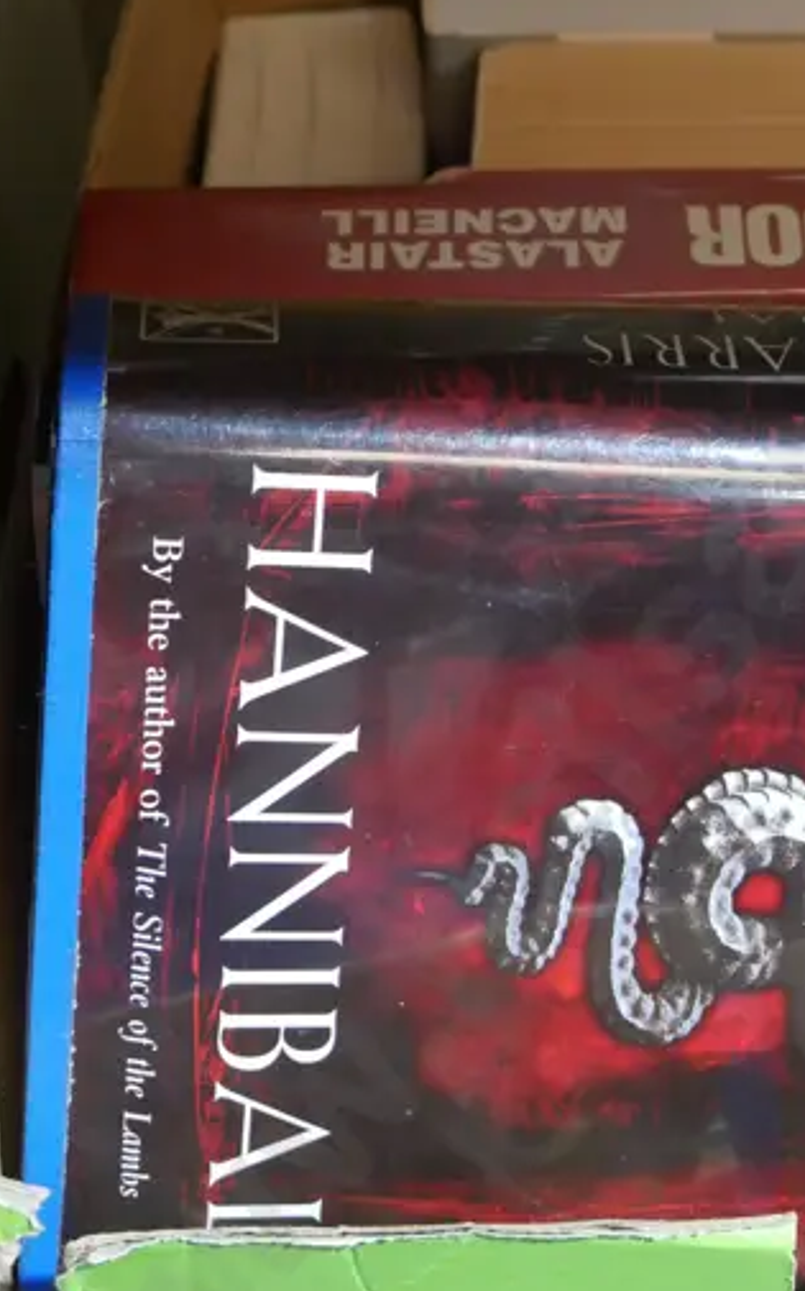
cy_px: 427
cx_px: 855
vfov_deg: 20.9
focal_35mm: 99
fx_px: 3480
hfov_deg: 13.0
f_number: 5.1
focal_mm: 23
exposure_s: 1/60
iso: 2000
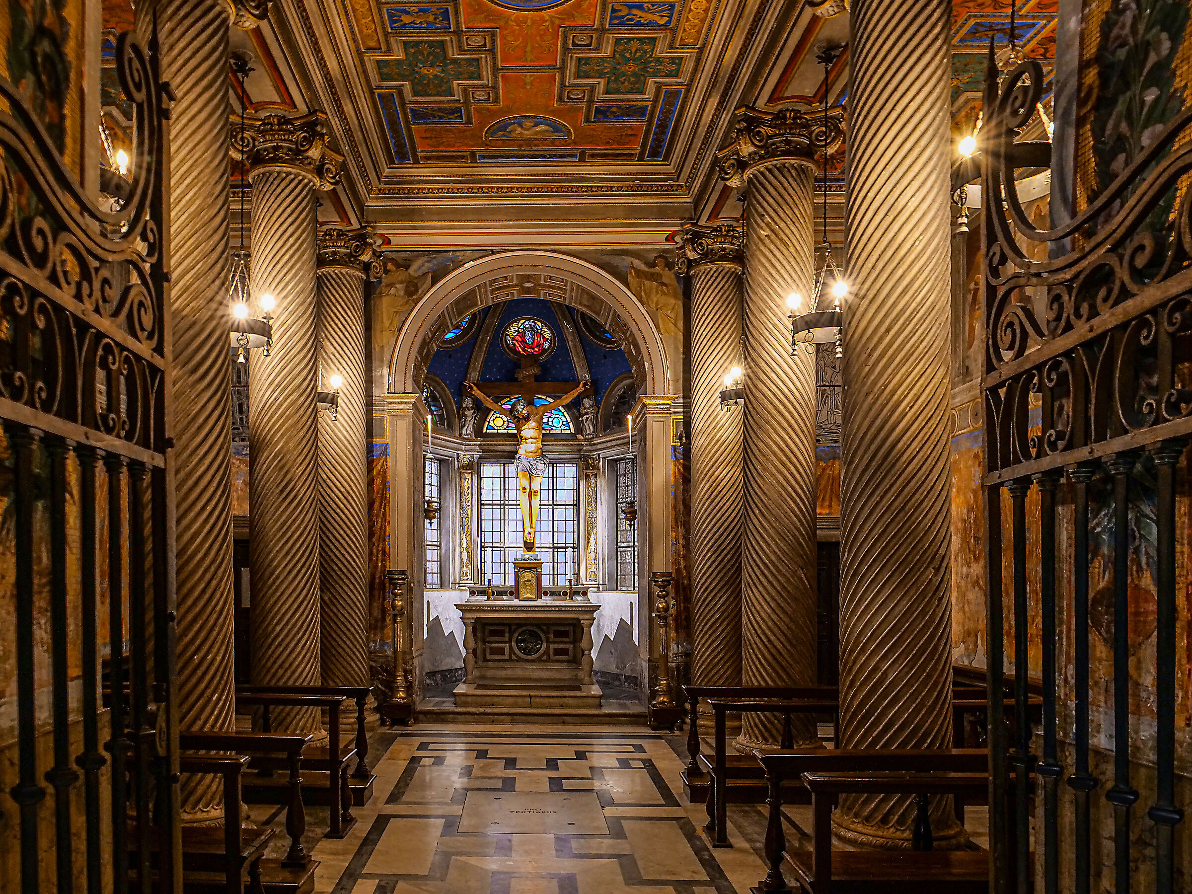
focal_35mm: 24
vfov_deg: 56.8
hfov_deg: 71.6
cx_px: 596
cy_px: 447
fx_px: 826
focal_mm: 12
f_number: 9
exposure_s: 1.3
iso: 640
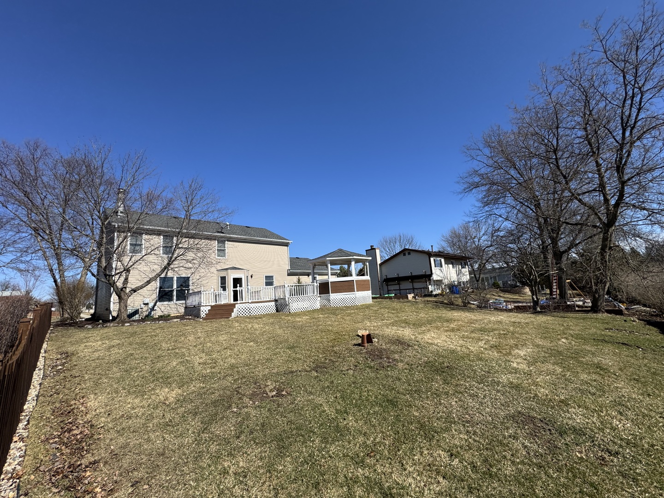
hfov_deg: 102.1
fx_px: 269
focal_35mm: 14
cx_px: 332
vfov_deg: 85.7
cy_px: 249
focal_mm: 2.22
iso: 50
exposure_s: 1/2874
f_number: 2.2
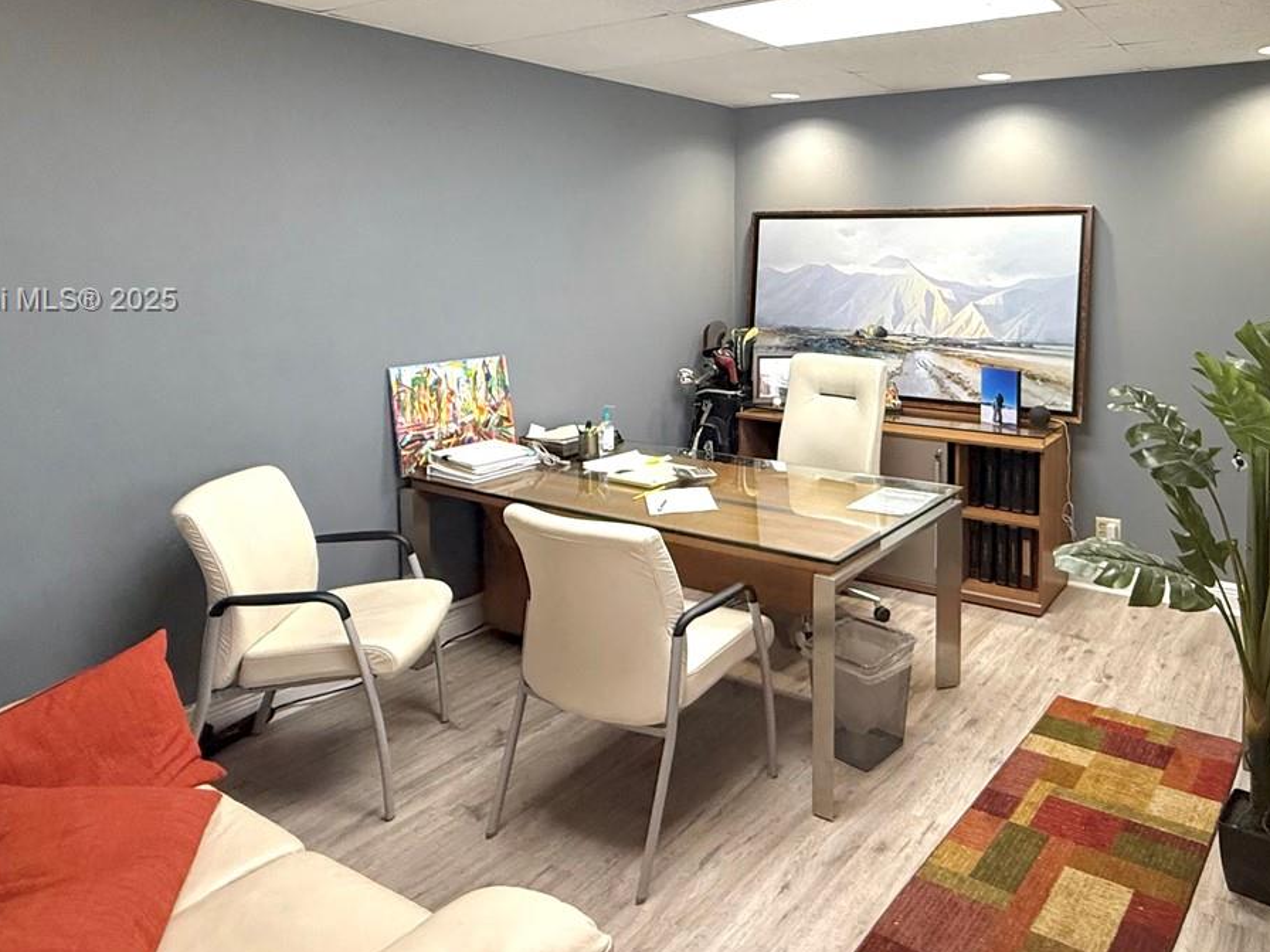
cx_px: 858
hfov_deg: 67.3
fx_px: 917
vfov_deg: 53.6
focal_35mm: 25
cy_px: 302
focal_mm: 2.22
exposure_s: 1/120
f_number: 2.2
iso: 320
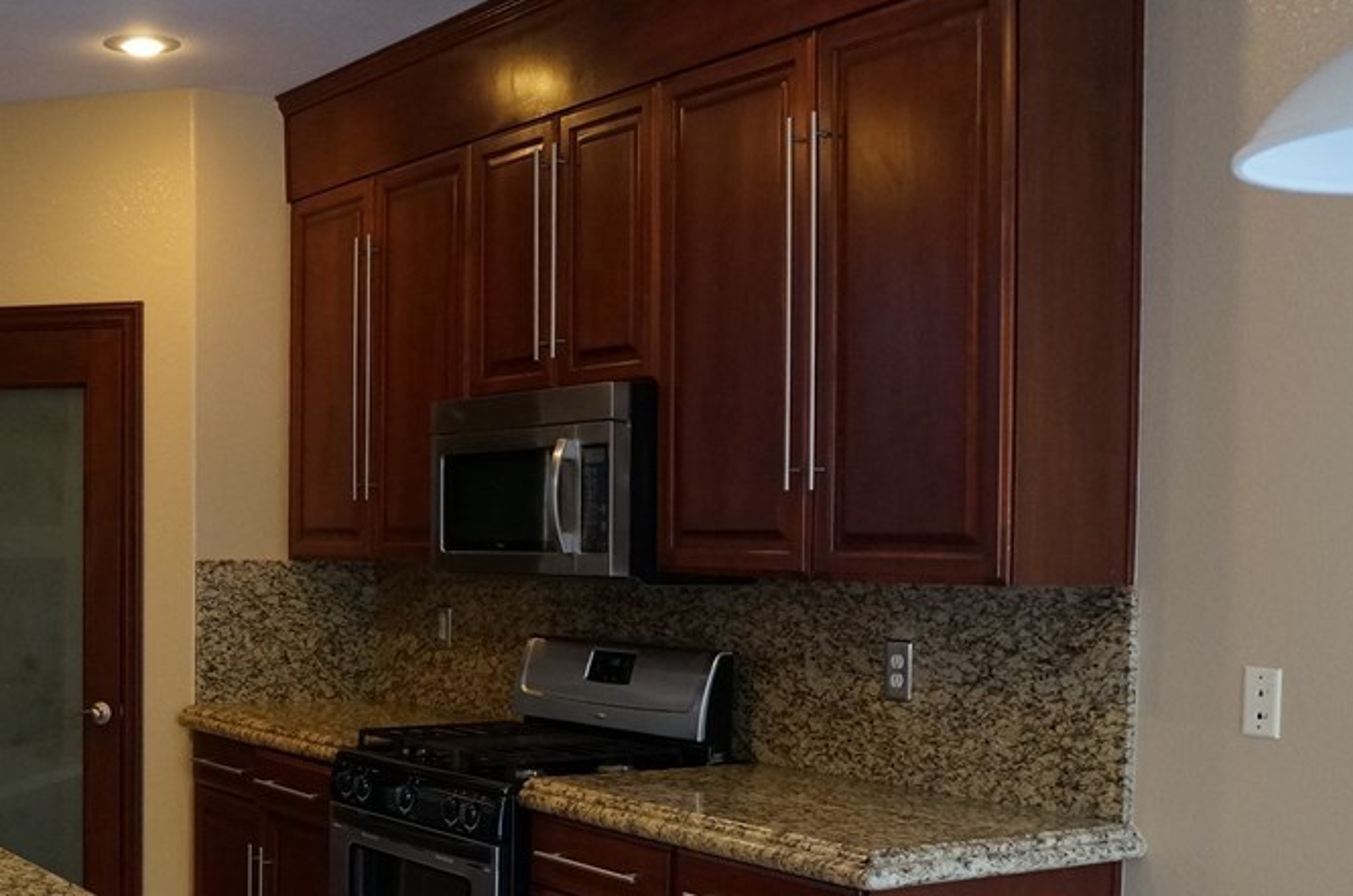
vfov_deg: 27.1
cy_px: 653
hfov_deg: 39.3
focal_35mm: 49
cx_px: 325
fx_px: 1838
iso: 1600
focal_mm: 20
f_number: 4
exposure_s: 1/60
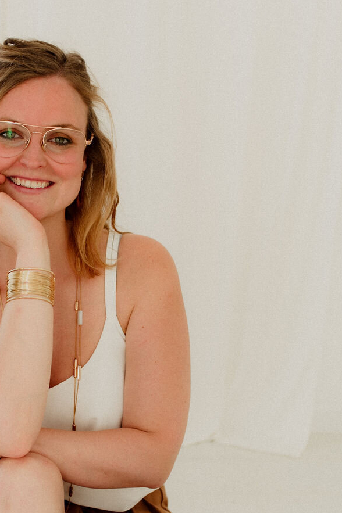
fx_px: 870
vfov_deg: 32.7
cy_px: 329
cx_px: 52
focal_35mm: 61
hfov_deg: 21.9
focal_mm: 35
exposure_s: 1/250
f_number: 3.5
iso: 400
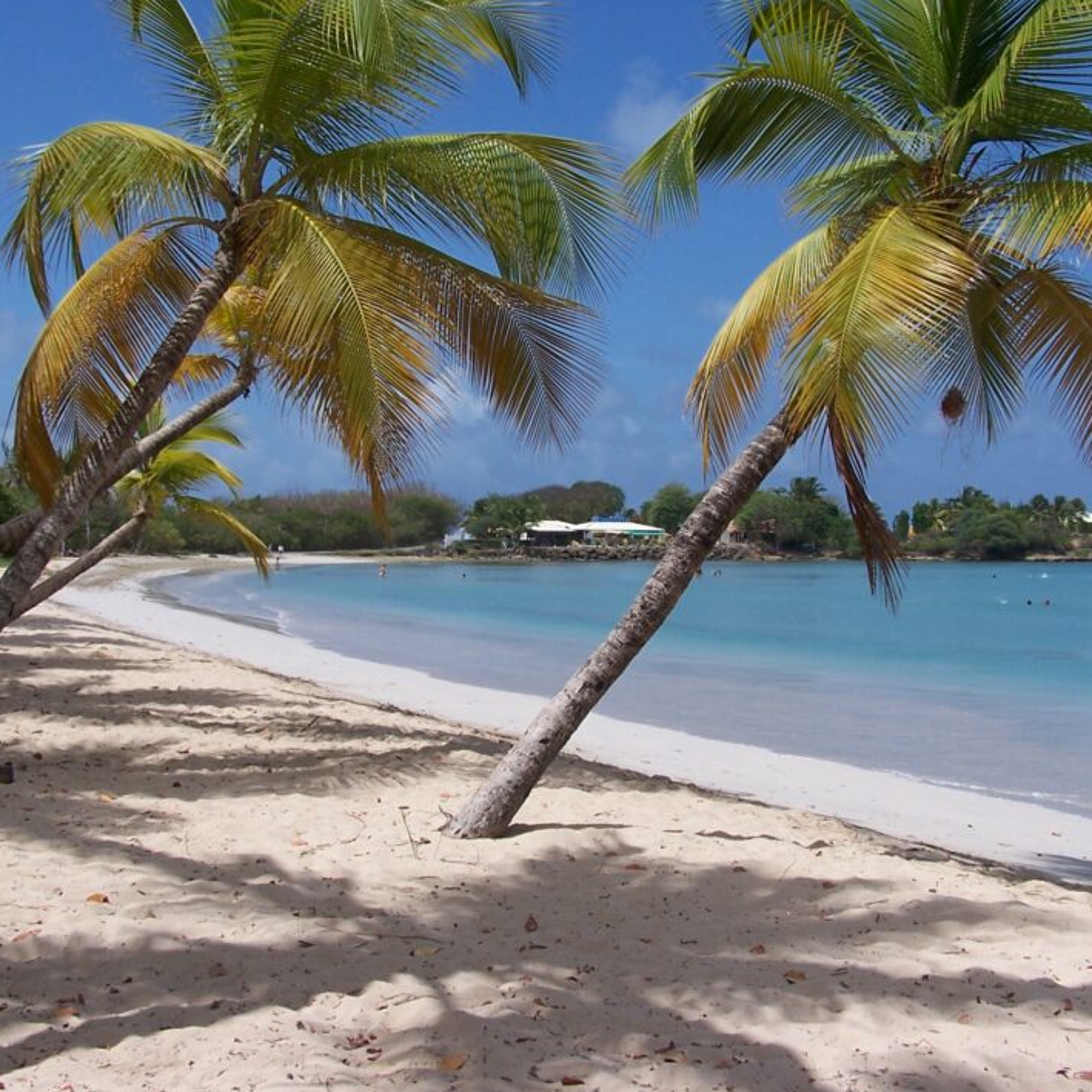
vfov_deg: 37.6
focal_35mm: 45
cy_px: 548
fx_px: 1606
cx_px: 531
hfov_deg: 37.5
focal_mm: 6.3
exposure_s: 1/750
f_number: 5.6
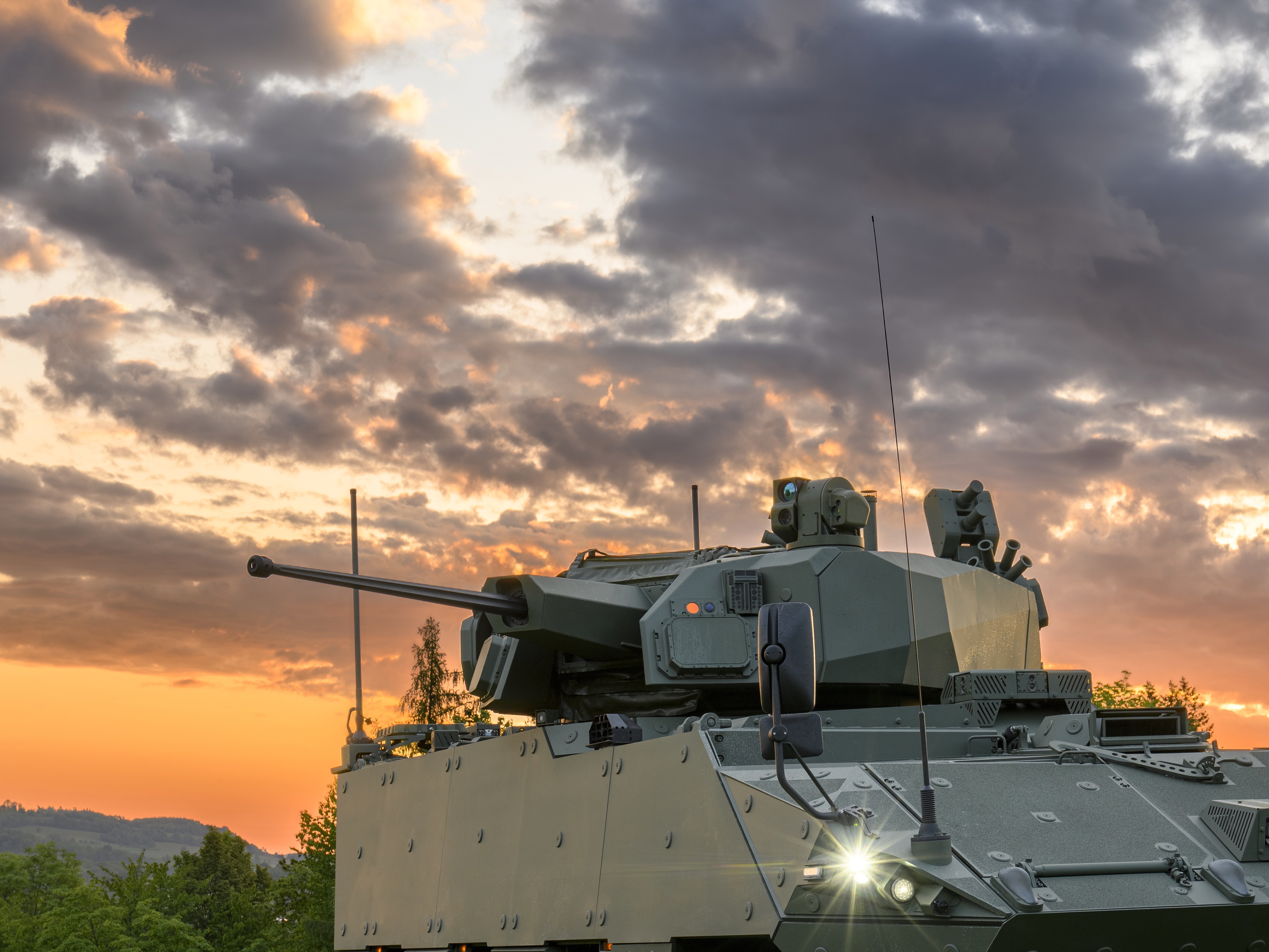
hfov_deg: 26.2
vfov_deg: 19.8
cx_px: 857
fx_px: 2713
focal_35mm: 74
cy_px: 657
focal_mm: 42
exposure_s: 1/40
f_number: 7.1
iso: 80
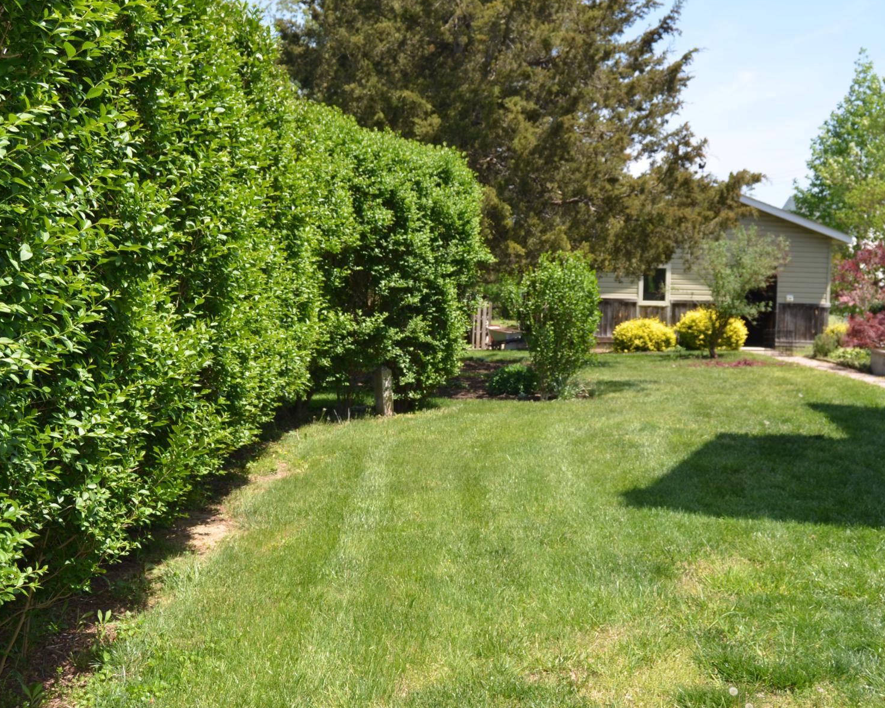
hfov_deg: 41.4
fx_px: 1170
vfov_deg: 33.7
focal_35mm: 45
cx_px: 422
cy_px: 343
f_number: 5.6
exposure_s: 1/250
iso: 100
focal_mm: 23
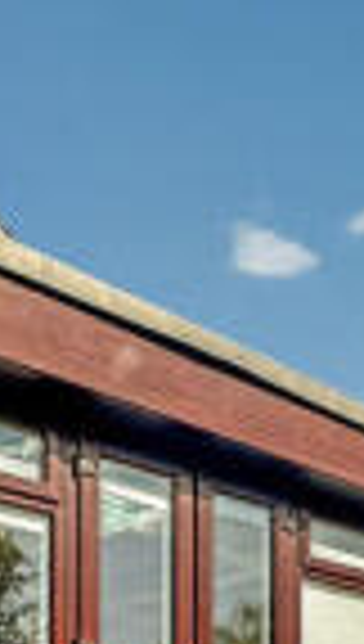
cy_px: 795
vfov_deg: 28.8
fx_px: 1058
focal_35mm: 62
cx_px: 326
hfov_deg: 19.2
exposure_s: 1/950
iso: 50
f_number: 2.2
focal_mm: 2.22
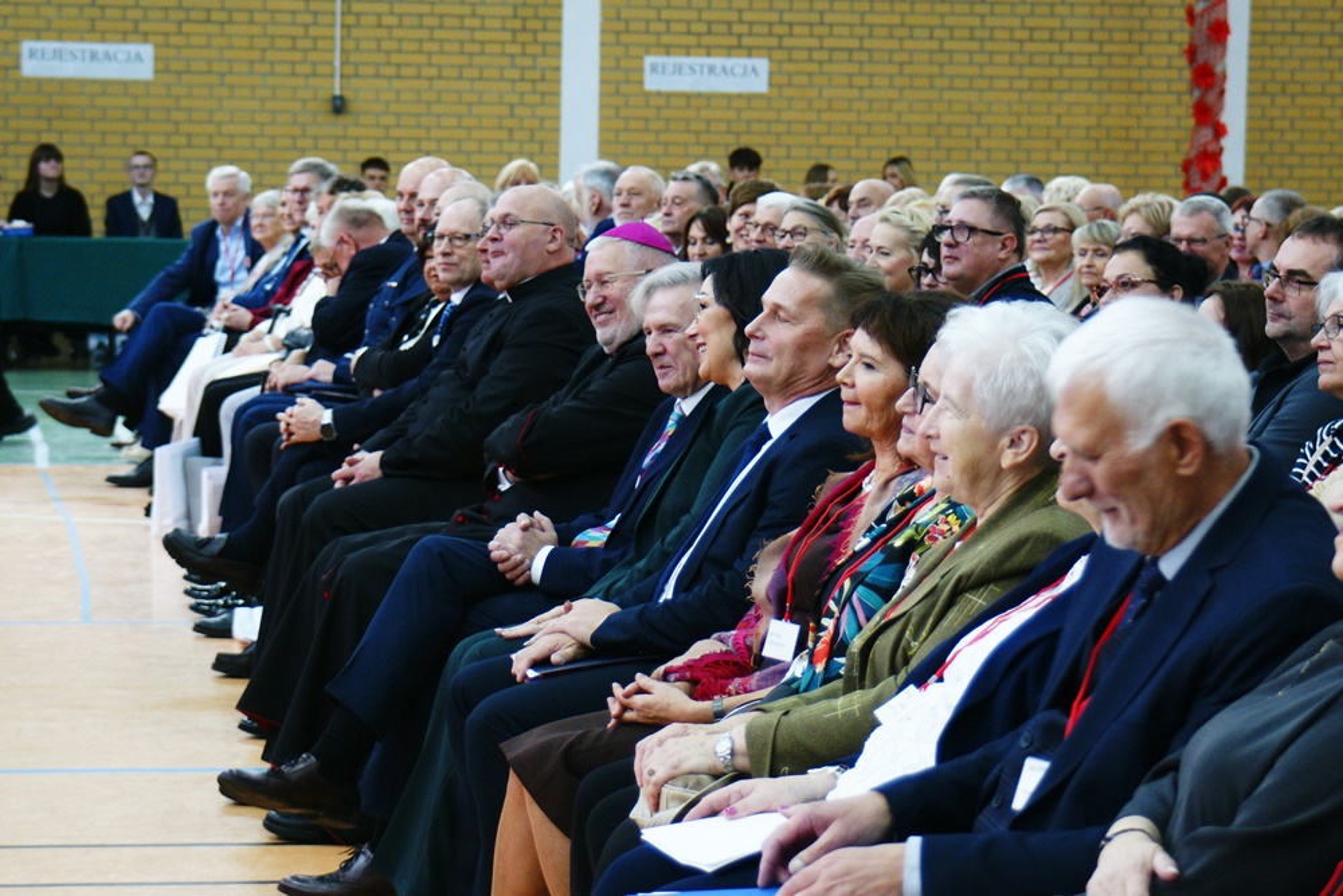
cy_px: 448
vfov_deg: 12.2
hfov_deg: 18.2
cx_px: 672
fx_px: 4197
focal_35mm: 112
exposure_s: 1/50
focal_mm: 75
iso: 800
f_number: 5.6
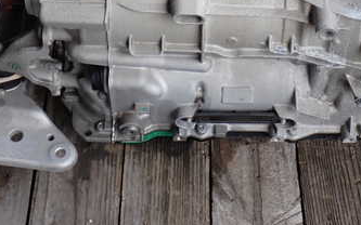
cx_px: 268
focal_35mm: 84
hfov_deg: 24.4
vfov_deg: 15.4
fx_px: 826
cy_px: 39
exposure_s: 1/125
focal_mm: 7.84
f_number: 2.9
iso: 100
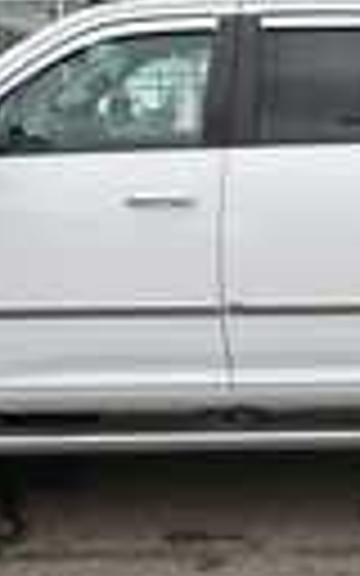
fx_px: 1099
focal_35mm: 70
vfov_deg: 29.4
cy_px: 272
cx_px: 351
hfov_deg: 18.2
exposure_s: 1/250
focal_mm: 15
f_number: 5.6
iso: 400
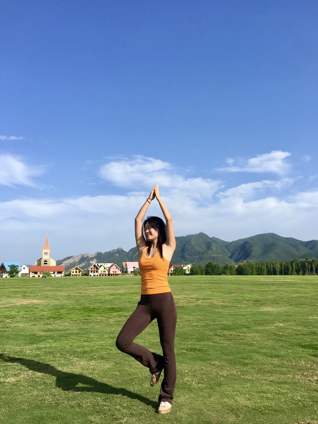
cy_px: 212
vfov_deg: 61.7
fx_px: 355
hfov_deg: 48.2
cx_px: 159
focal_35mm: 29
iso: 25
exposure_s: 1/1972
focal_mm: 4.15
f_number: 2.2
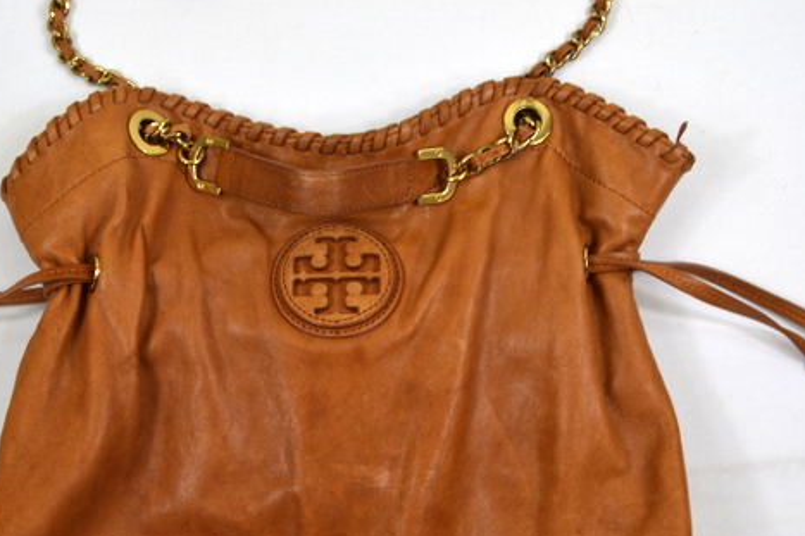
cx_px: 329
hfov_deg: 36.8
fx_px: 1207
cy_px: 369
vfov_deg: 24.9
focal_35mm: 54
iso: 140
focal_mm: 24
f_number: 5.6
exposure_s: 1/60
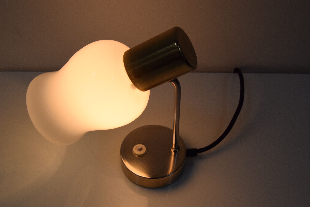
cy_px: 104
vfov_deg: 29.9
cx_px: 155
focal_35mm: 45
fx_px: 388
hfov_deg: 43.6
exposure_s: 1/320
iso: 1600
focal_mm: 30
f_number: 9
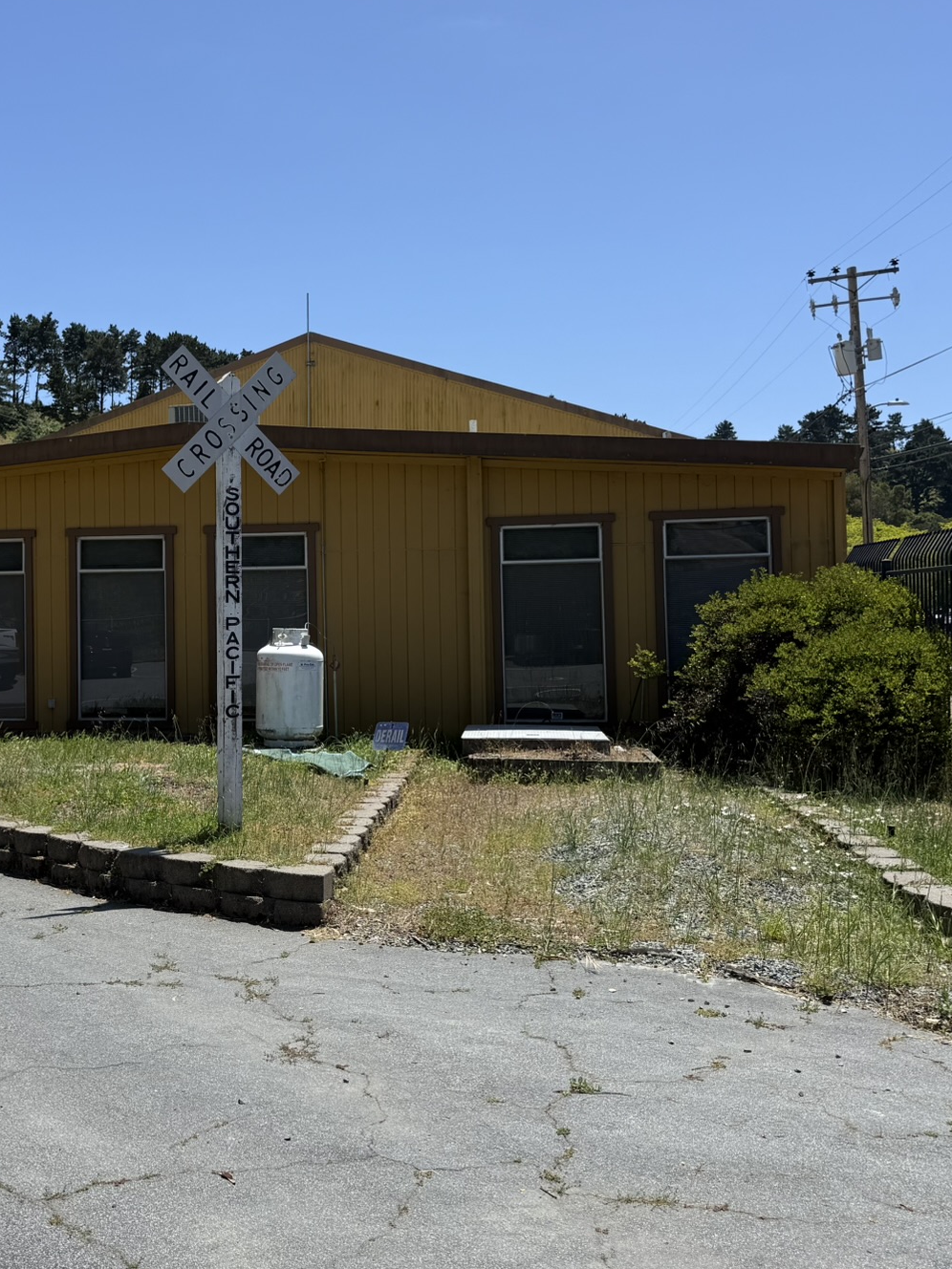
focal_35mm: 37
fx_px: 1357
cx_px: 220
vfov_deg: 50.1
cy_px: 578
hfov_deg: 37.6
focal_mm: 6.76
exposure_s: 1/5319
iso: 80
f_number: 1.78
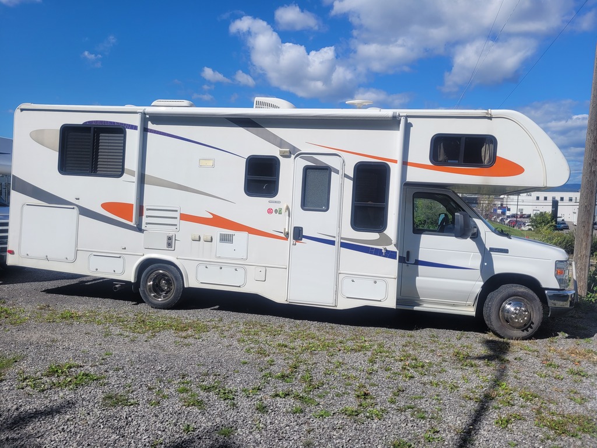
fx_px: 448
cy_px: 224
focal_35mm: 26
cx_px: 298
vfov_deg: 53.1
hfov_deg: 67.3
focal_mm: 5.4
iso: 40
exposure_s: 1/4064
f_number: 1.8
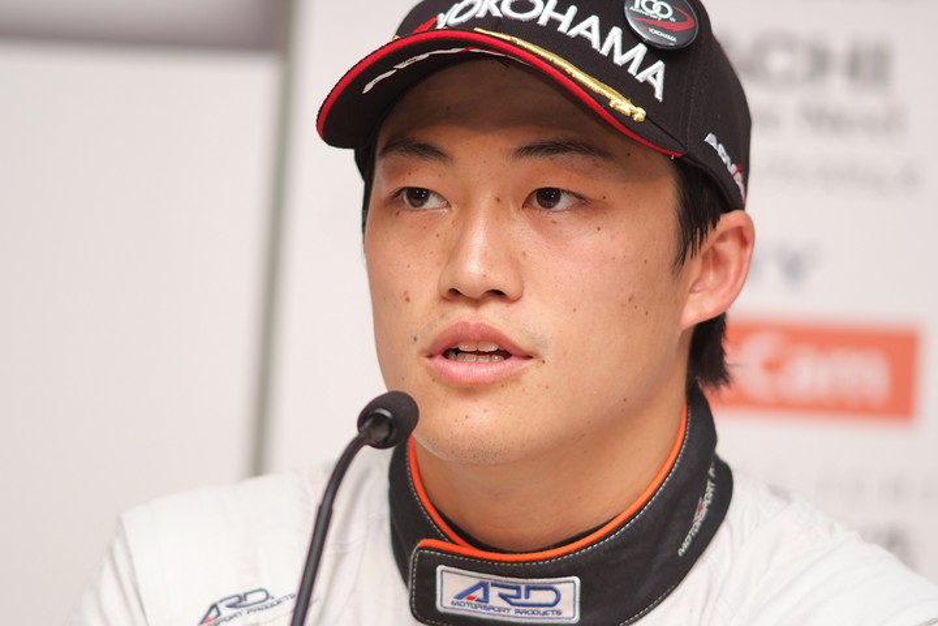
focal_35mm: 270
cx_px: 469
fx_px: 7034
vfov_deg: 5.1
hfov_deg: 7.6
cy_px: 313
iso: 320
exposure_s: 1/250
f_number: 2.8
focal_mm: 180
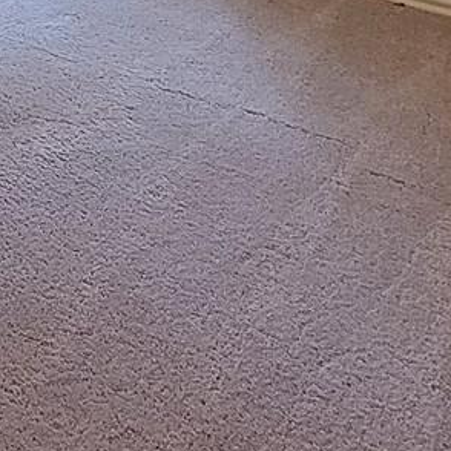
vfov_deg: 15.6
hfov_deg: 19.5
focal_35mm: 80
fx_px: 1179
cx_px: -175
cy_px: -525
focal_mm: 2.2
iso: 250
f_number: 2.2
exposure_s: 1/60
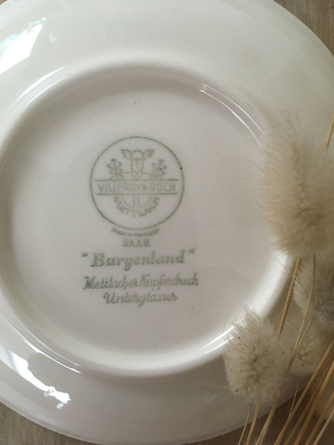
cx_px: 167
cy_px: 222
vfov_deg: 61.7
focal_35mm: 29
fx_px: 373
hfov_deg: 48.2
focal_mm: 4.15
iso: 160
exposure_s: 1/33
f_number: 2.2
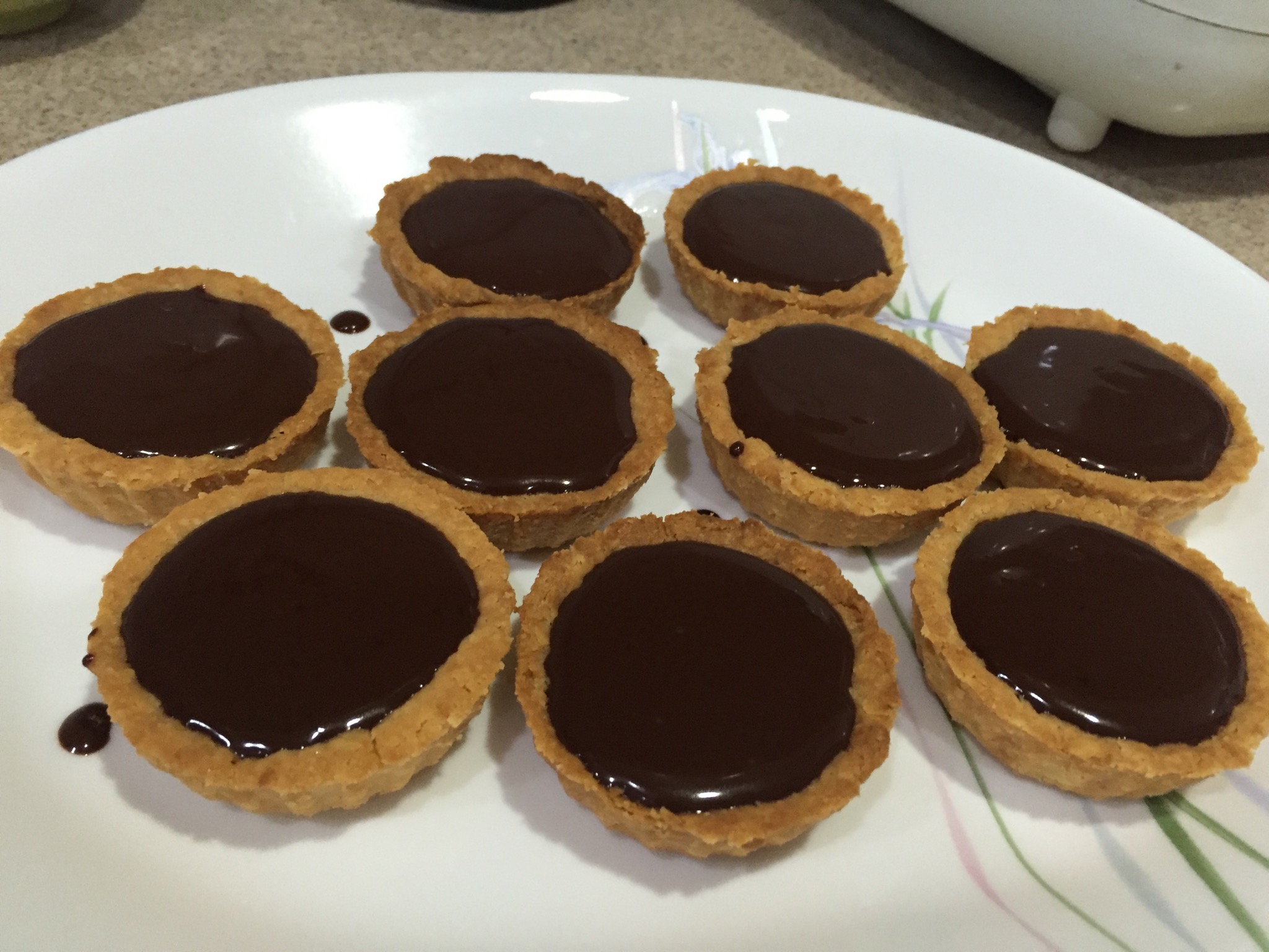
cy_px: 476
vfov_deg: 48.2
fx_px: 1063
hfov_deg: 61.7
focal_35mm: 29
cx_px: 634
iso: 250
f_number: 2.2
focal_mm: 4.15
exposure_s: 1/33
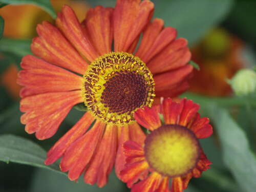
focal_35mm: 200
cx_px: 128
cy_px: 96
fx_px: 1479
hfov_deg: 9.9
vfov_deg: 7.4
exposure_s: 1/180
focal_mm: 50.69
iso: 200
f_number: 3.5
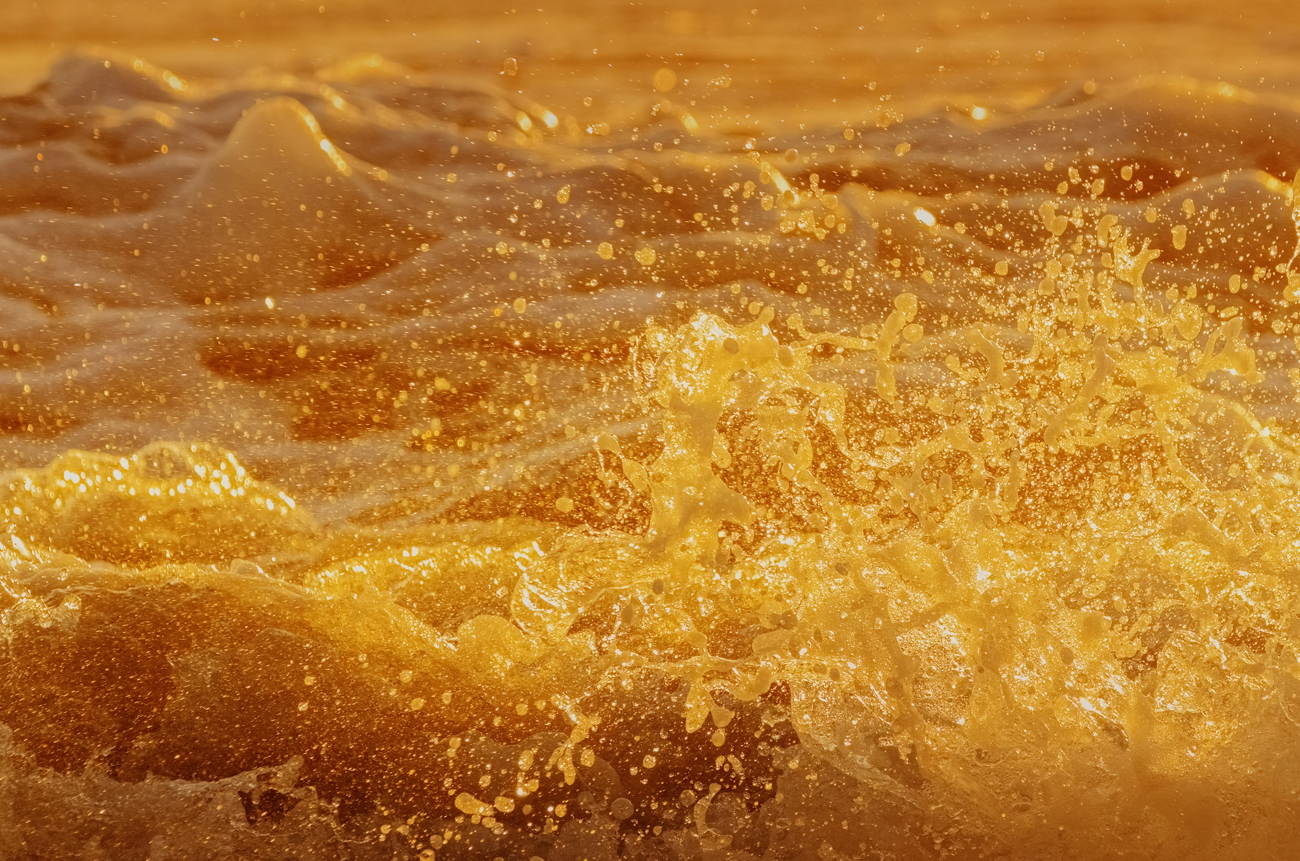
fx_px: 27461
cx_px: 784
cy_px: 545
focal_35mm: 762
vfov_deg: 1.8
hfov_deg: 2.7
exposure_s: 1/1250
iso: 800
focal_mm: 390
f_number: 8
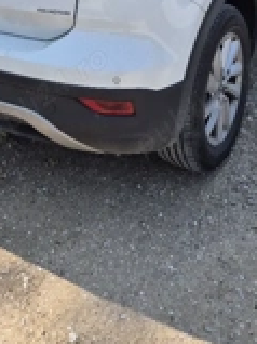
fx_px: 575
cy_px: -41
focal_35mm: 58
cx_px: 80
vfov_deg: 29.7
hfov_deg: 25.0
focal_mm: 5.4
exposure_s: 1/1429
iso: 25
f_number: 1.8
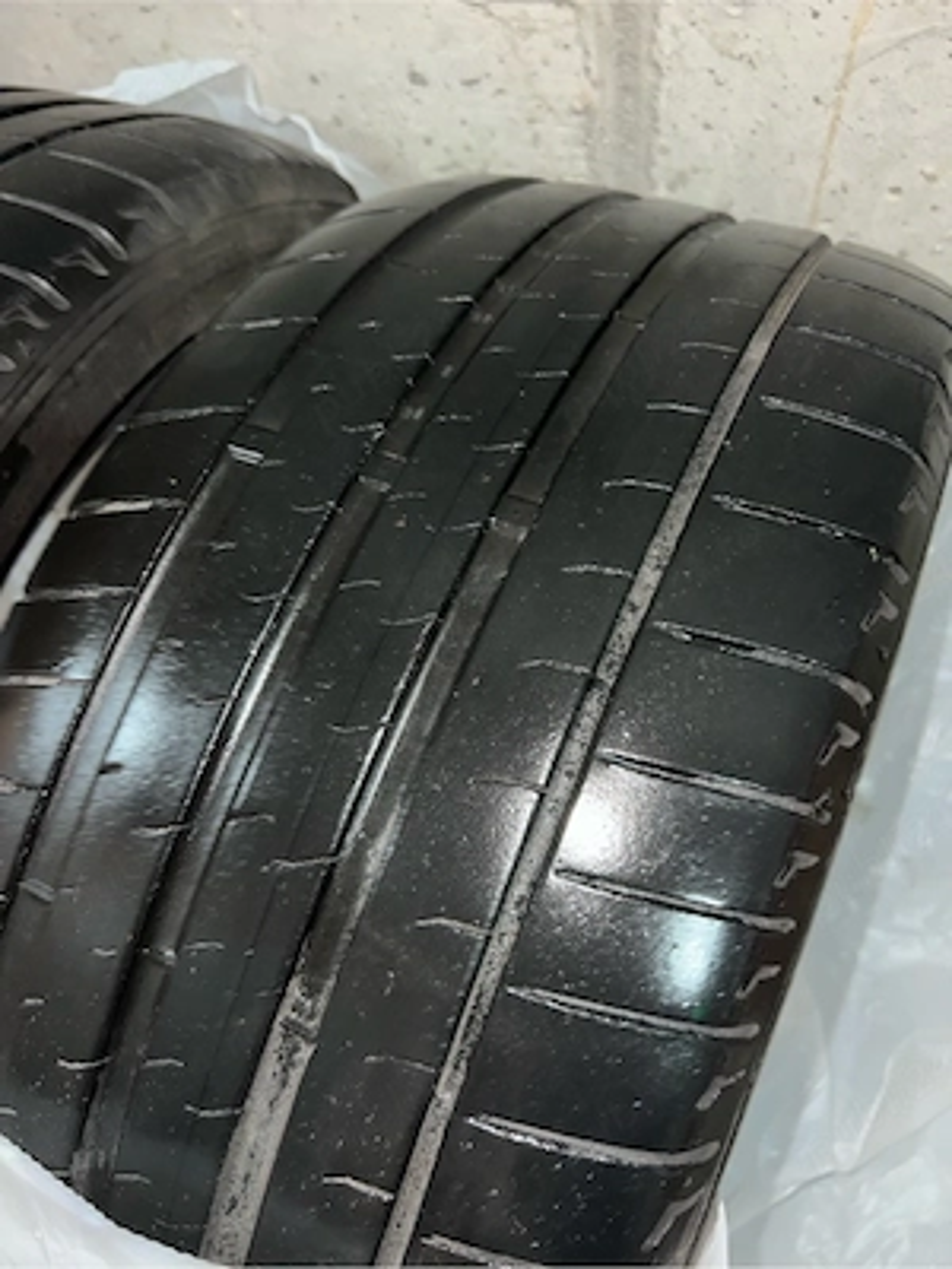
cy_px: 634
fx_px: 953
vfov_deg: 67.3
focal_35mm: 26
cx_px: 476
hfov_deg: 53.1
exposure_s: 1/4
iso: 32
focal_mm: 5.7
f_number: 1.5
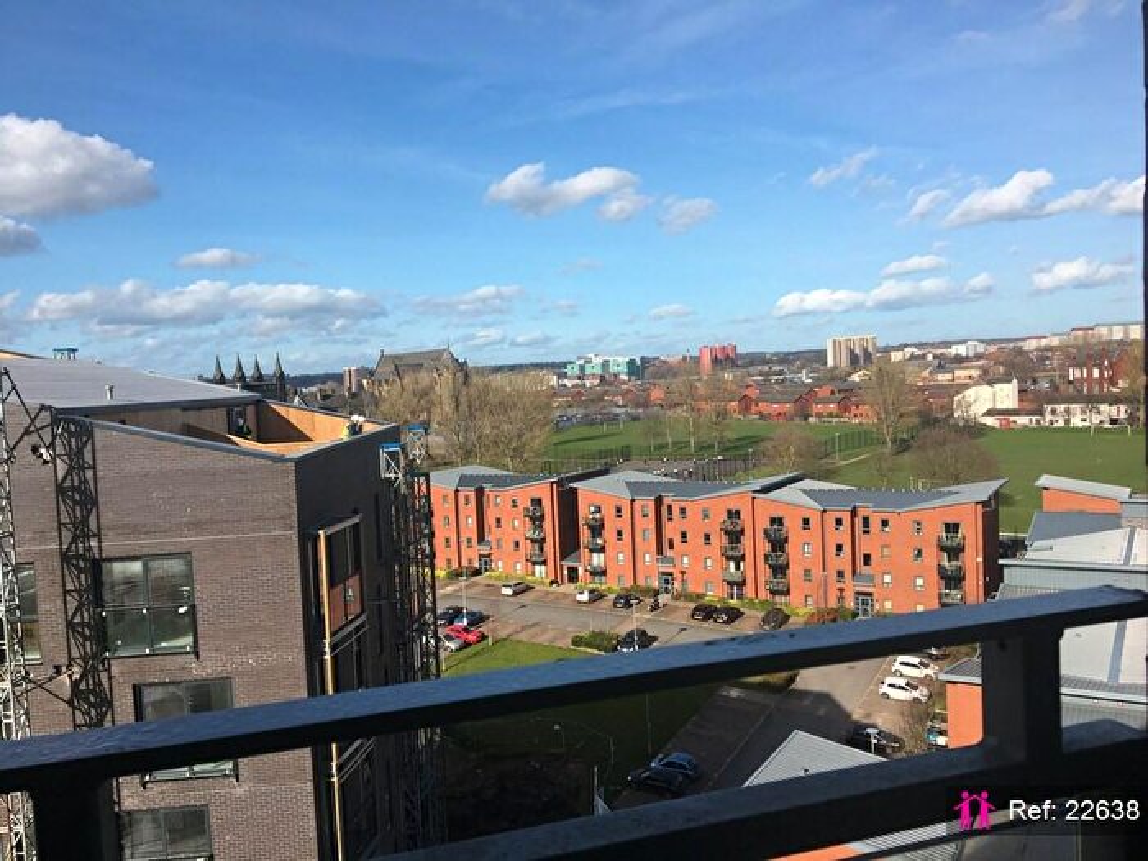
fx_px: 962
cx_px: 574
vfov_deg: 48.2
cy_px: 430
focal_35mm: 29
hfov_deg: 61.7
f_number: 2.2
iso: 25
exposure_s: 1/1603
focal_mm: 4.15
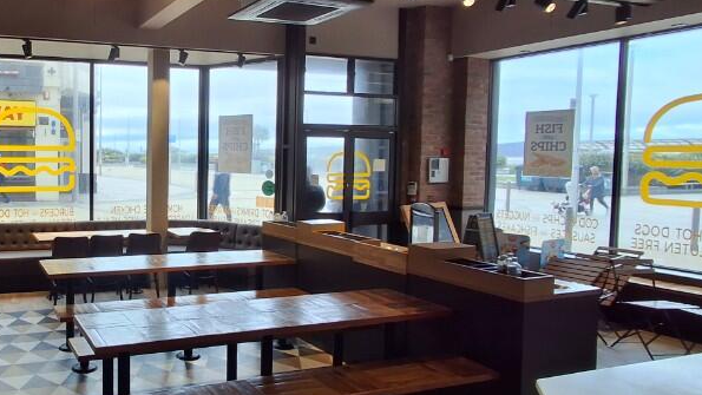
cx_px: 143
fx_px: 559
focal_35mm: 30
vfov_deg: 38.9
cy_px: 180
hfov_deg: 59.4
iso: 40
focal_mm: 1.64
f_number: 2.2
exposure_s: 1/238
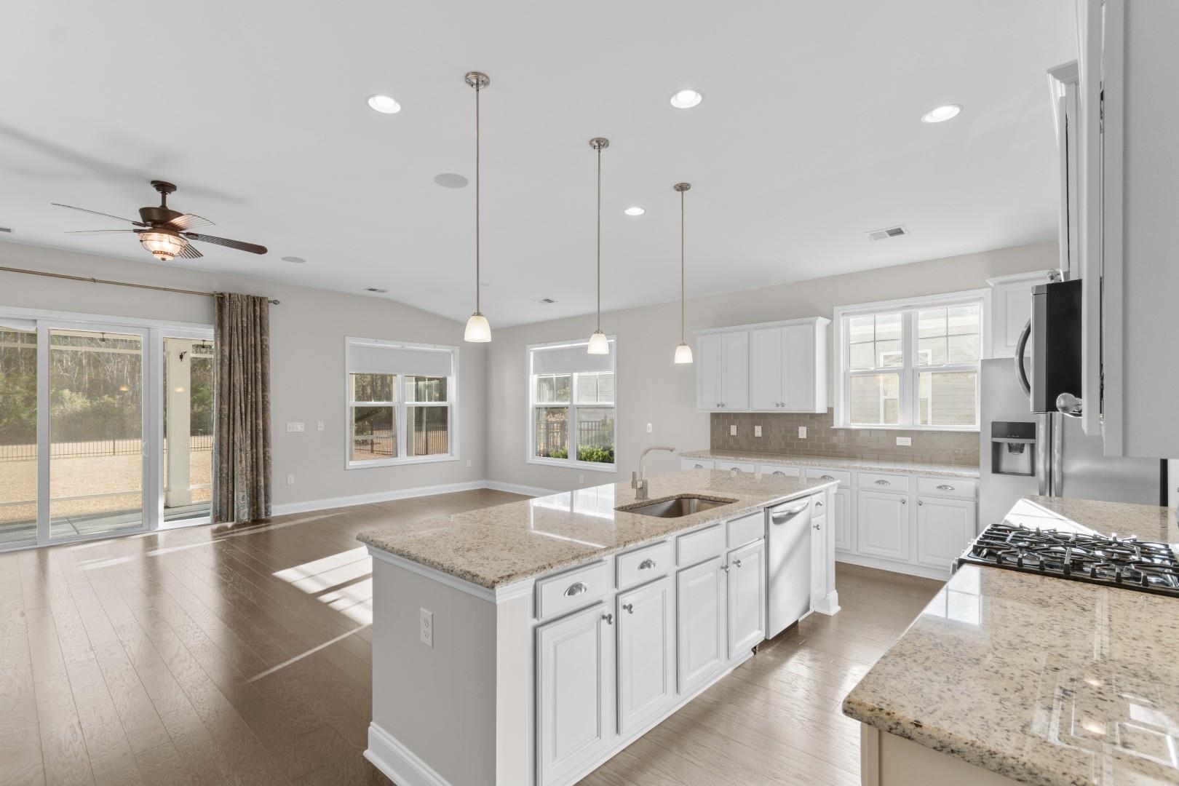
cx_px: 590
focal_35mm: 15
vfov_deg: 77.3
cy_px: 393
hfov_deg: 100.4
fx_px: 491
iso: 100
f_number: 4.5
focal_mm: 10
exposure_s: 1/5
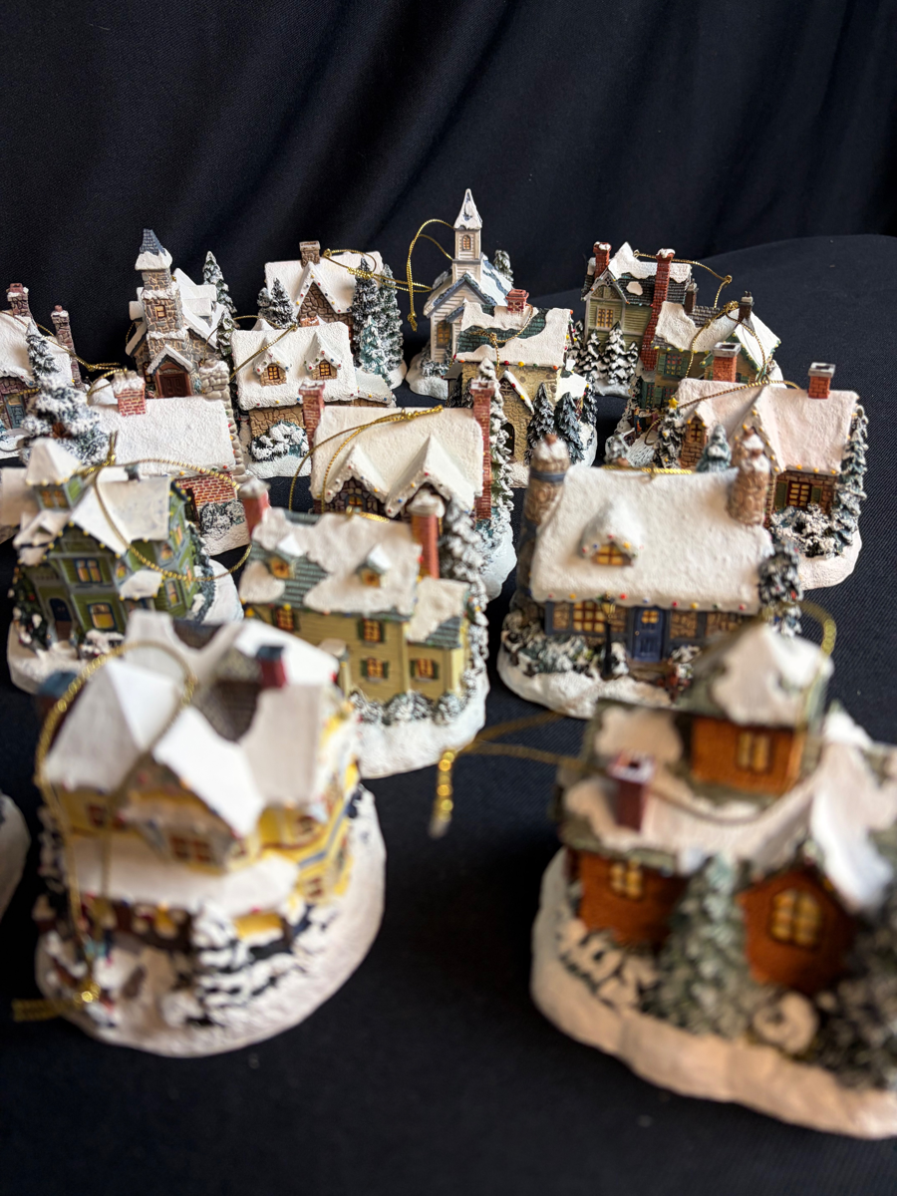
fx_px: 898
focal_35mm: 26
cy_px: 598
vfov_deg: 67.3
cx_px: 448
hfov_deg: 53.1
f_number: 1.6
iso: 80
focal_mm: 5.96
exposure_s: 1/120
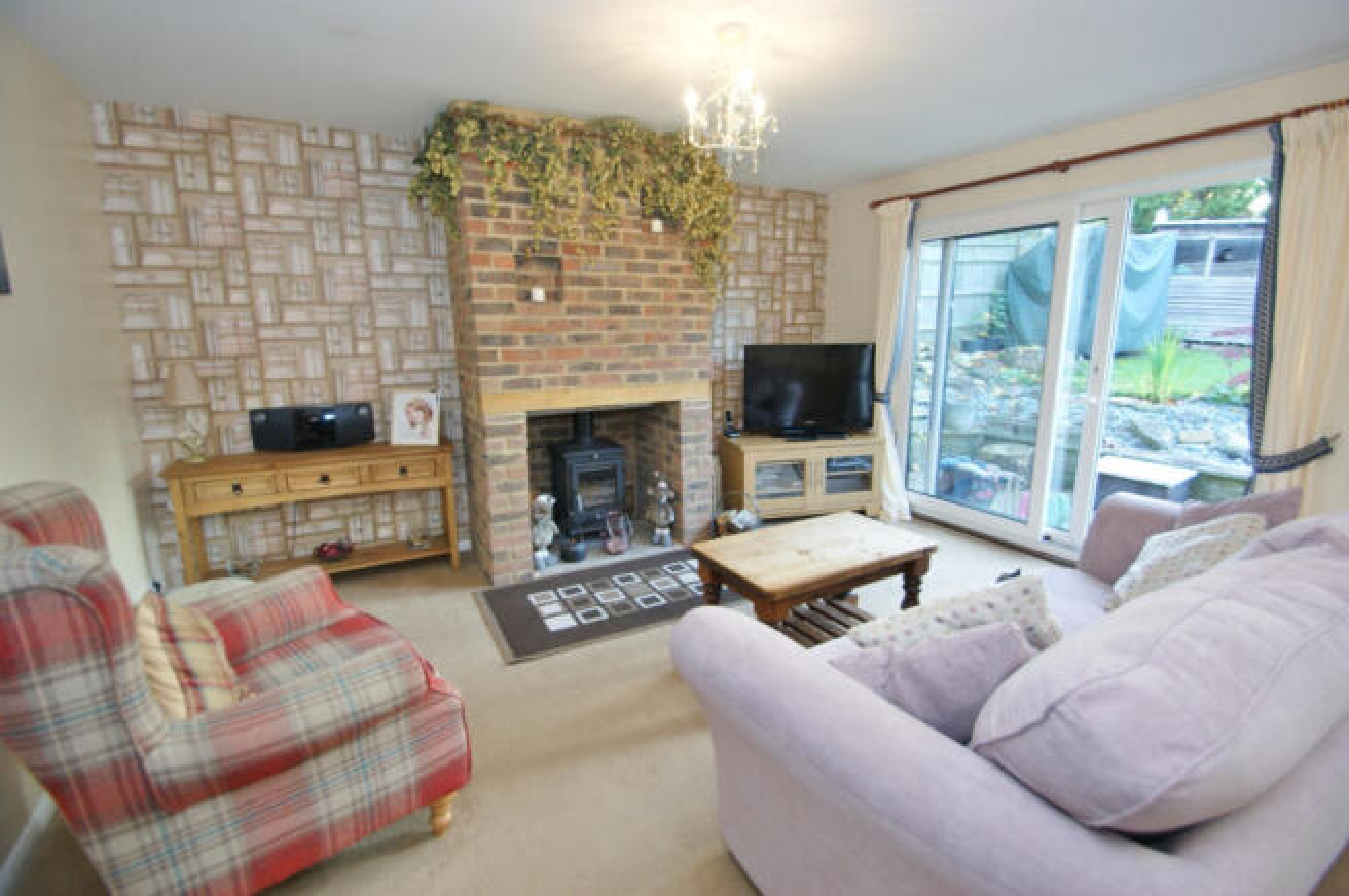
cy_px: 448
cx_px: 674
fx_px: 562
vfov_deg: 77.2
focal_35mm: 15
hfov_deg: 100.4
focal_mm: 10
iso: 320
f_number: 3.5
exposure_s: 1/30
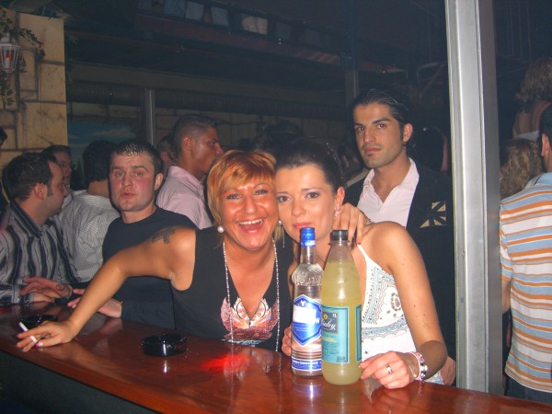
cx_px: 276
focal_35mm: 38
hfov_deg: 49.0
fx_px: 606
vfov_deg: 37.7
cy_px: 207
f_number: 2.8
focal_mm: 7.9
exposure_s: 1/60
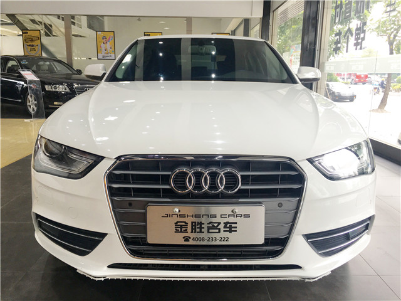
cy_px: 150
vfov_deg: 48.2
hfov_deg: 61.7
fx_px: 336
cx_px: 200
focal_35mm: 29
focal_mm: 4.15
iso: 32
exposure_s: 1/100
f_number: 2.2
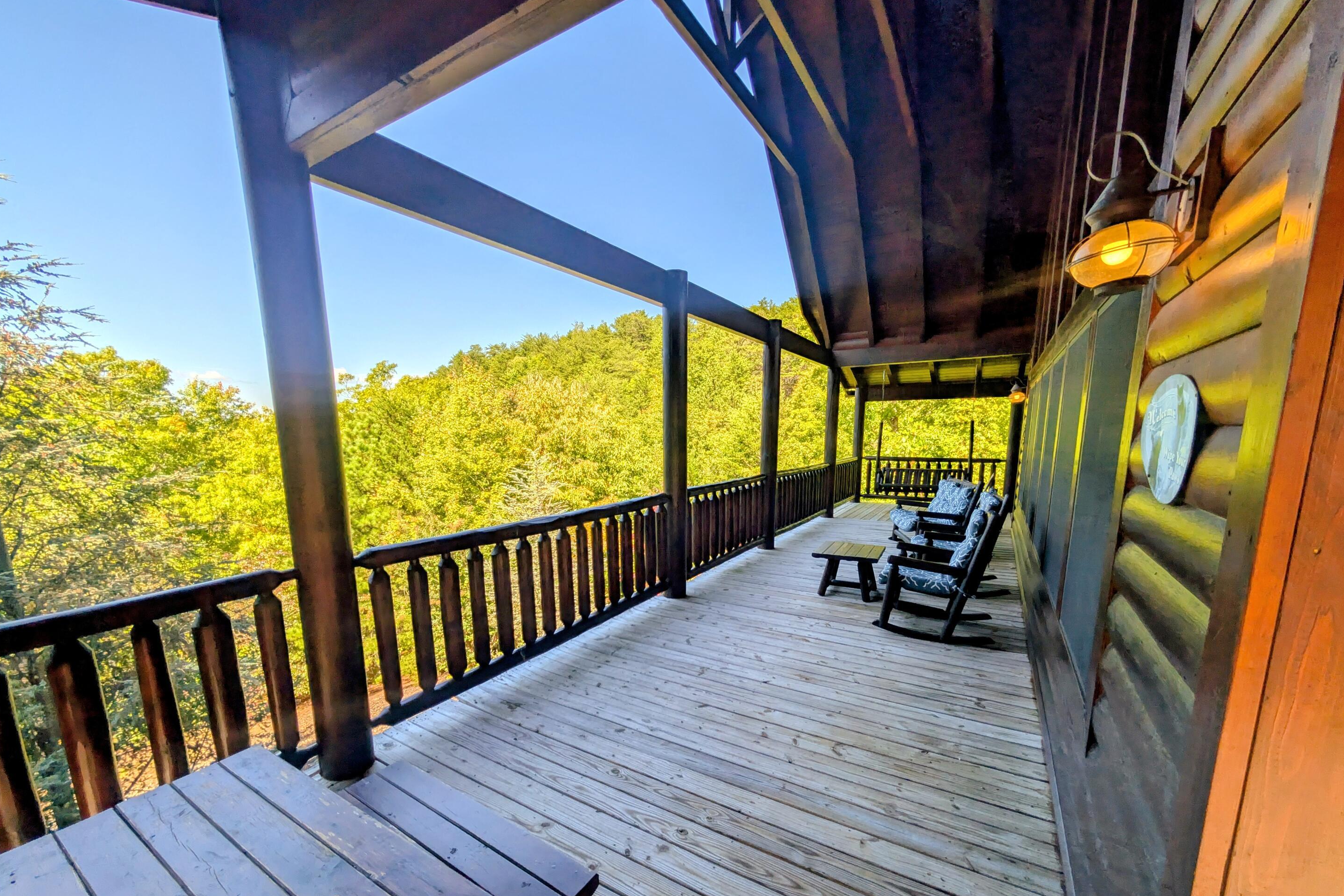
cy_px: 524
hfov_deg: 108.3
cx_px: 678
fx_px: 485
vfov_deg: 84.7
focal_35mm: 13
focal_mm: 2.02
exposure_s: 1/1783
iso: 58
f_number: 1.7
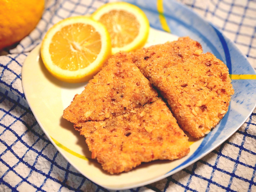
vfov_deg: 27.0
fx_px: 399
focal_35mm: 54
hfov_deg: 35.5
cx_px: 128
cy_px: 96
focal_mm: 5.52
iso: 320
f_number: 2.8
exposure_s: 1/33
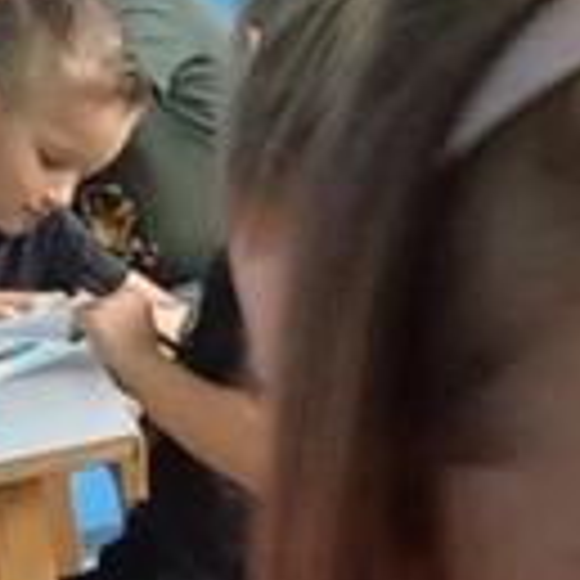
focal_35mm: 230
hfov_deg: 7.4
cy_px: 1938
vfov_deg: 6.7
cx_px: -432
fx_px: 4360
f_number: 1.8
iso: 320
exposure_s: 1/50
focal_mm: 4.65
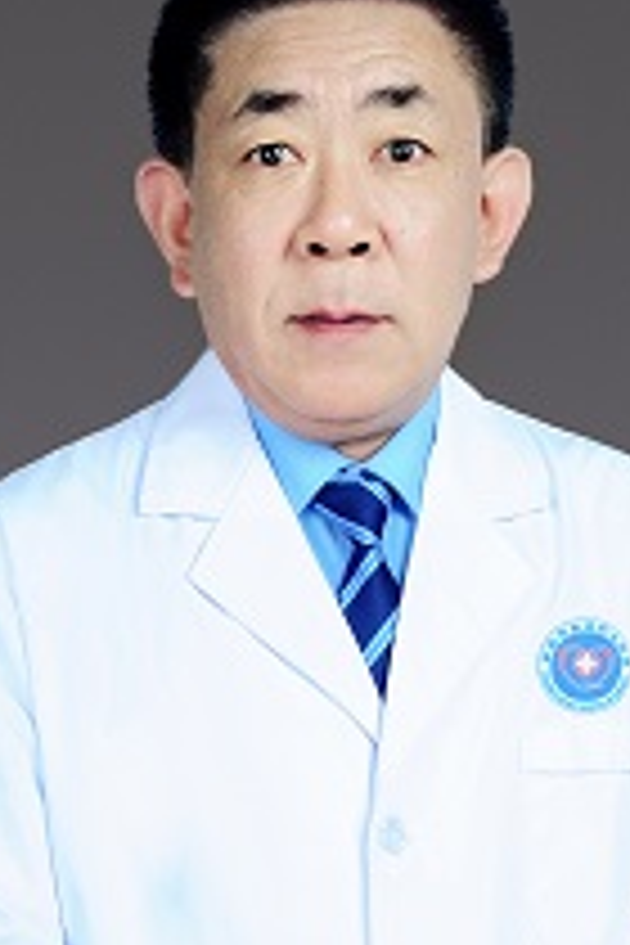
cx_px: 324
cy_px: 778
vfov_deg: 18.9
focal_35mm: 107
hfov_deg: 12.8
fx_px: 2809
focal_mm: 50
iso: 200
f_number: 9
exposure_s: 1/160
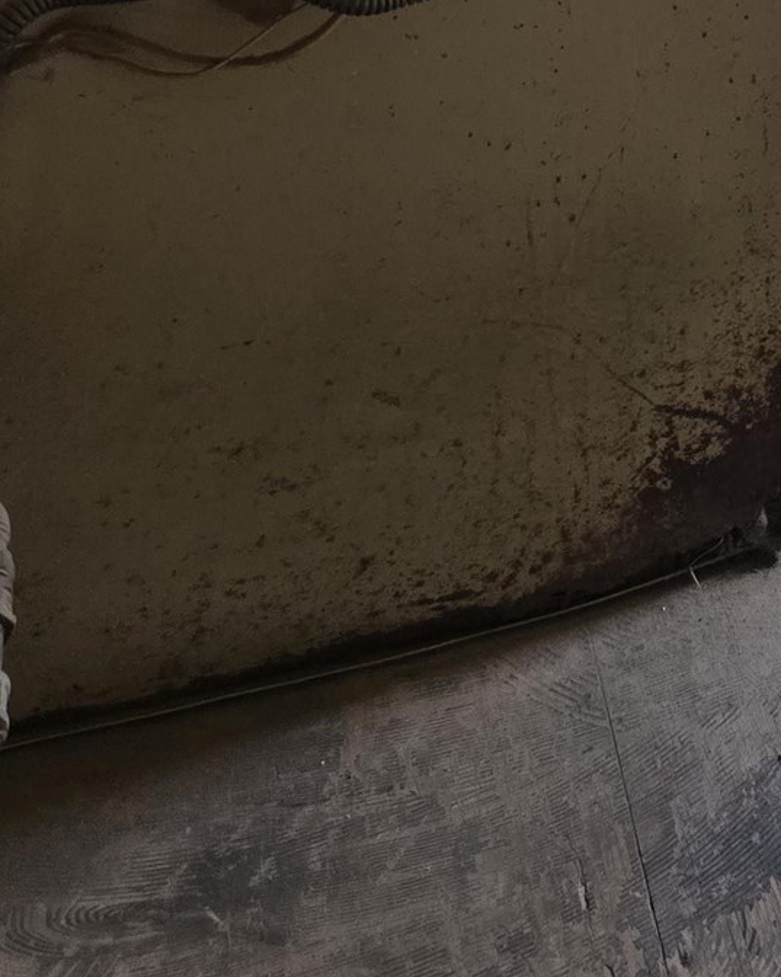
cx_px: 1014
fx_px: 2226
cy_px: -630
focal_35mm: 77
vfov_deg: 20.0
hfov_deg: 18.5
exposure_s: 1/180
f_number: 1.7
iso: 125
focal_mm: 6.3
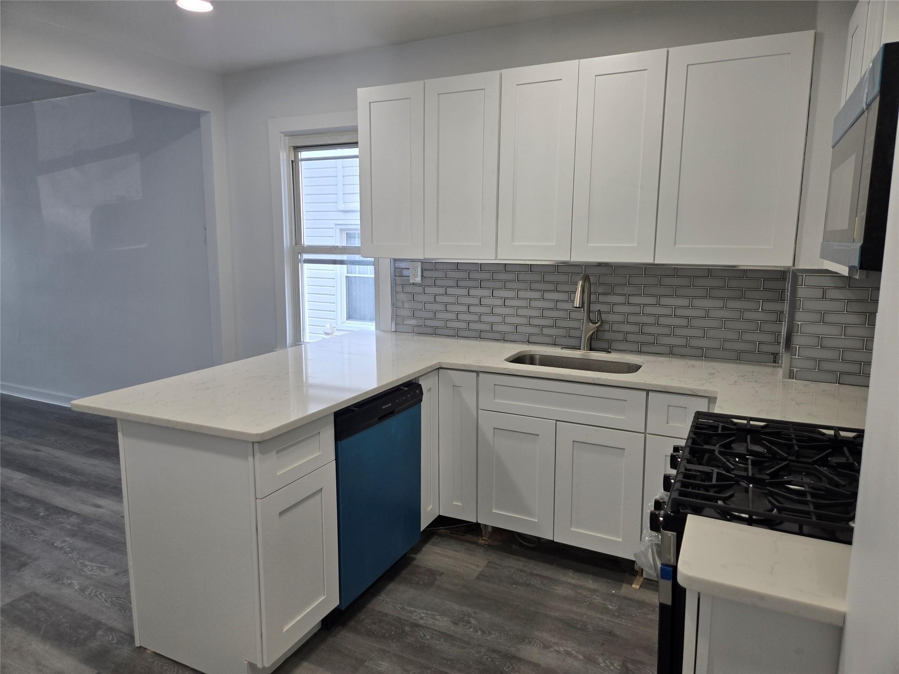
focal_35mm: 23
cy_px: 337
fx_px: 597
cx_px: 450
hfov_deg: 73.9
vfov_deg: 58.9
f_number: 1.8
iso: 50
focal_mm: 5.4
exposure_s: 1/120
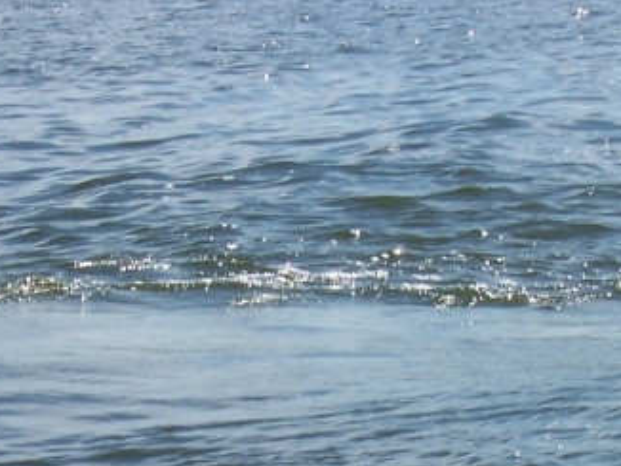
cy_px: 553
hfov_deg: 7.3
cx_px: 248
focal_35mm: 272
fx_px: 4883
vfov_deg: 5.4
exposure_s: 1/250
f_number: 9.5
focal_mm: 16.8
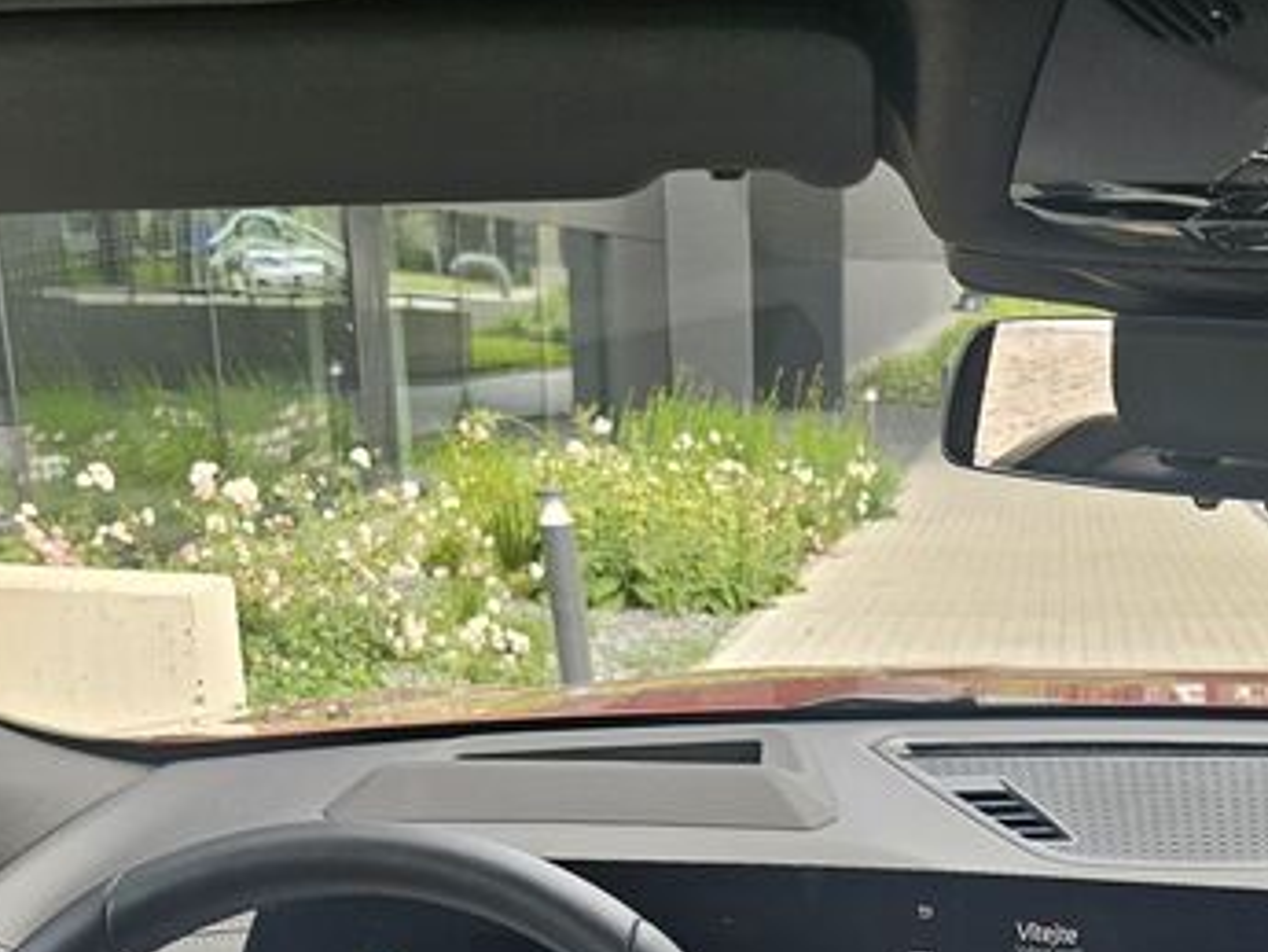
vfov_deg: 23.8
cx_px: 1099
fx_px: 2089
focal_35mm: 57
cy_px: 1094
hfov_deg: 32.4
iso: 32
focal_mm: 5.4
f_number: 1.8
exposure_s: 1/100
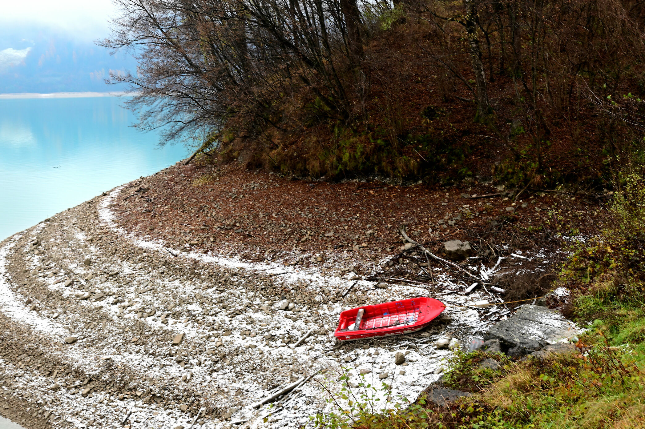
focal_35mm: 55
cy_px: 194
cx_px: 340
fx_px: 985
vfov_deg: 24.6
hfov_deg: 36.3
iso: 200
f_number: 11
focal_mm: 48
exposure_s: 1/8
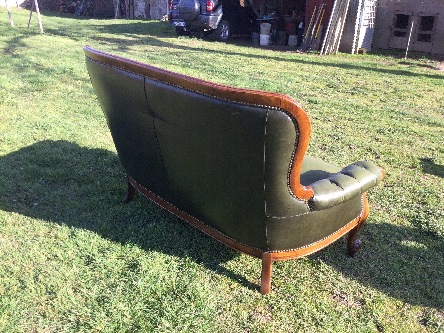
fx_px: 398
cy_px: 166
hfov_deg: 58.4
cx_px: 222
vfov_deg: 45.4
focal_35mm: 31
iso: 25
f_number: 2.4
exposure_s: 1/229
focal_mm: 3.3
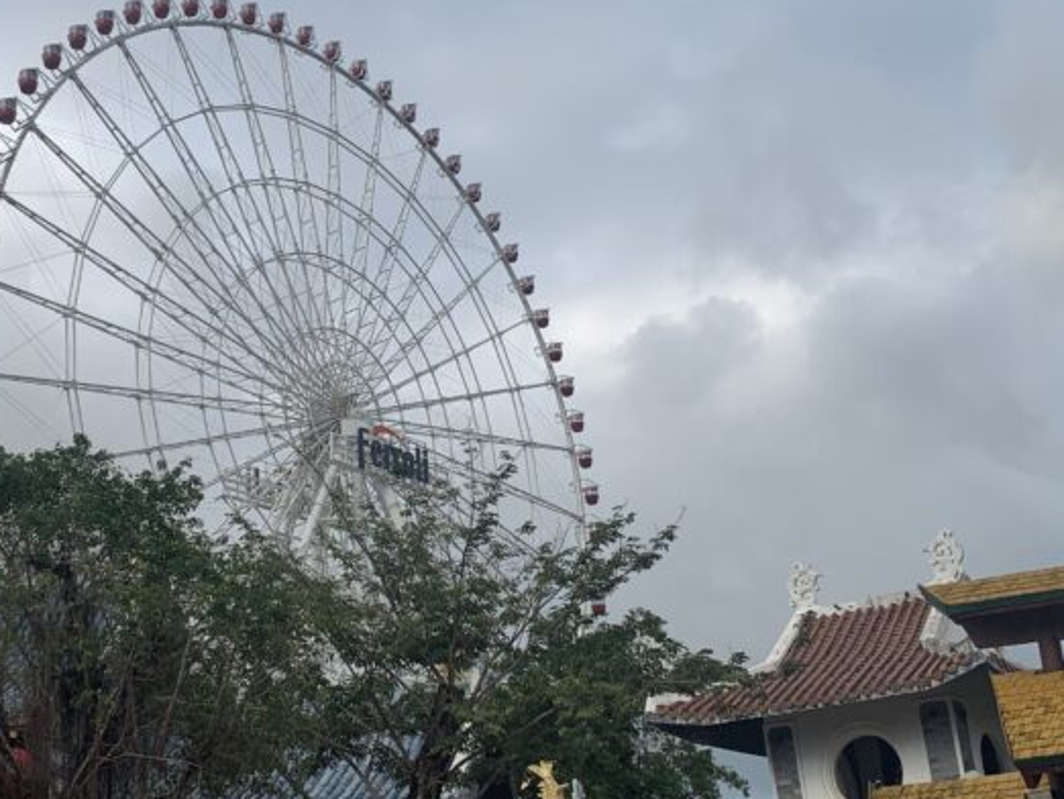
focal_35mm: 51
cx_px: 332
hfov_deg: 37.0
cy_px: 279
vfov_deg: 28.4
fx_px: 1568
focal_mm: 4.25
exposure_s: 1/783
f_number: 1.8
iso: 25
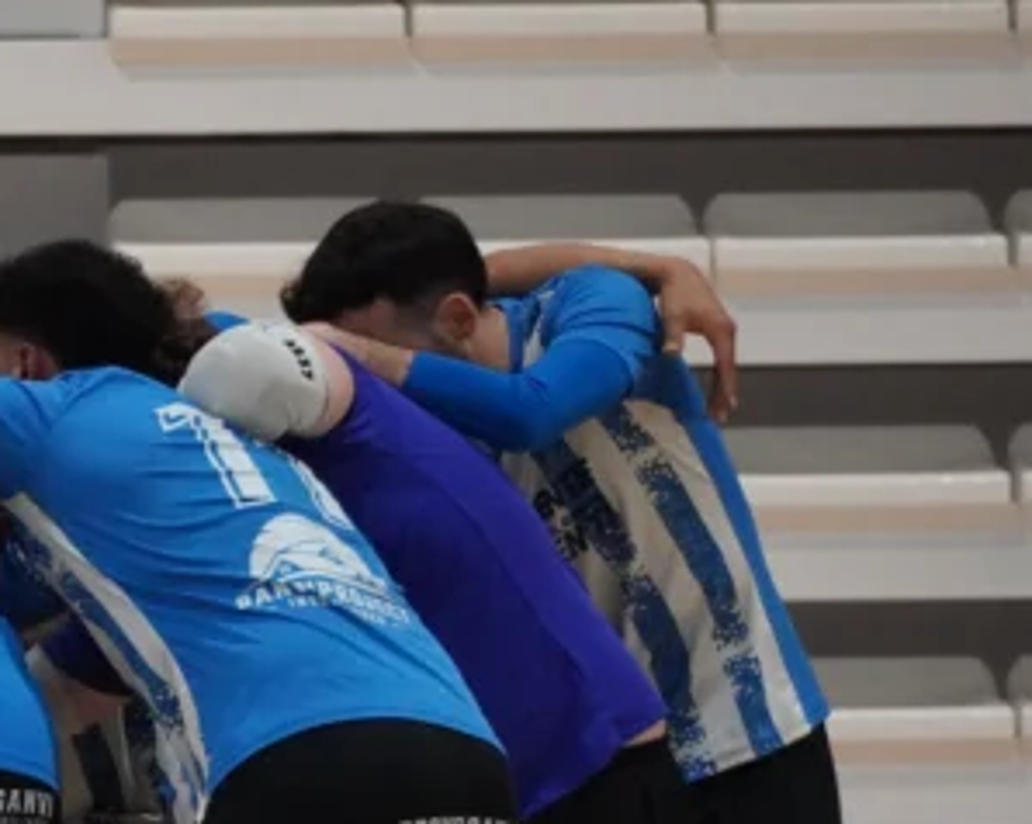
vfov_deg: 2.1
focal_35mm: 737
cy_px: 859
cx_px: -156
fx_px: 22502
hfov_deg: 2.6
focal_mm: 203
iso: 6400
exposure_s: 1/500
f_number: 6.3
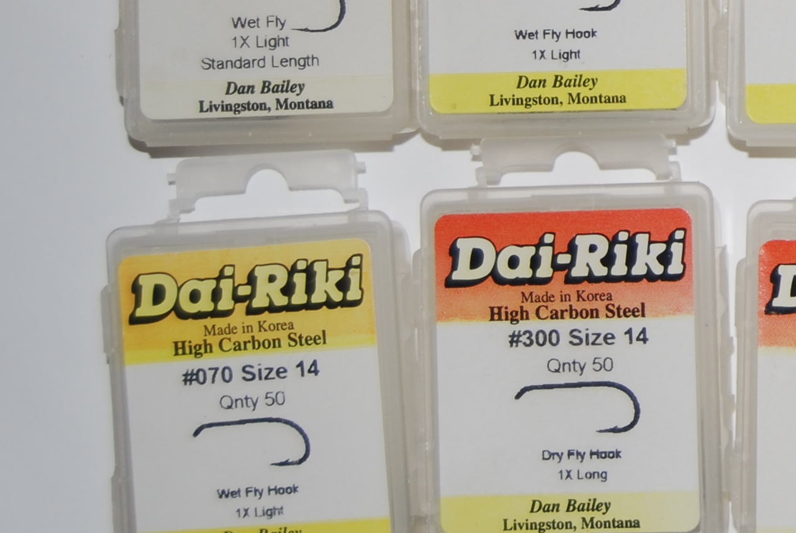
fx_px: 3475
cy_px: -154
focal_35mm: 157
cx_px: 1097
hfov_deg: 12.6
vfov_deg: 8.6
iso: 100
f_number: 4.5
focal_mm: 34
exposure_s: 1/60
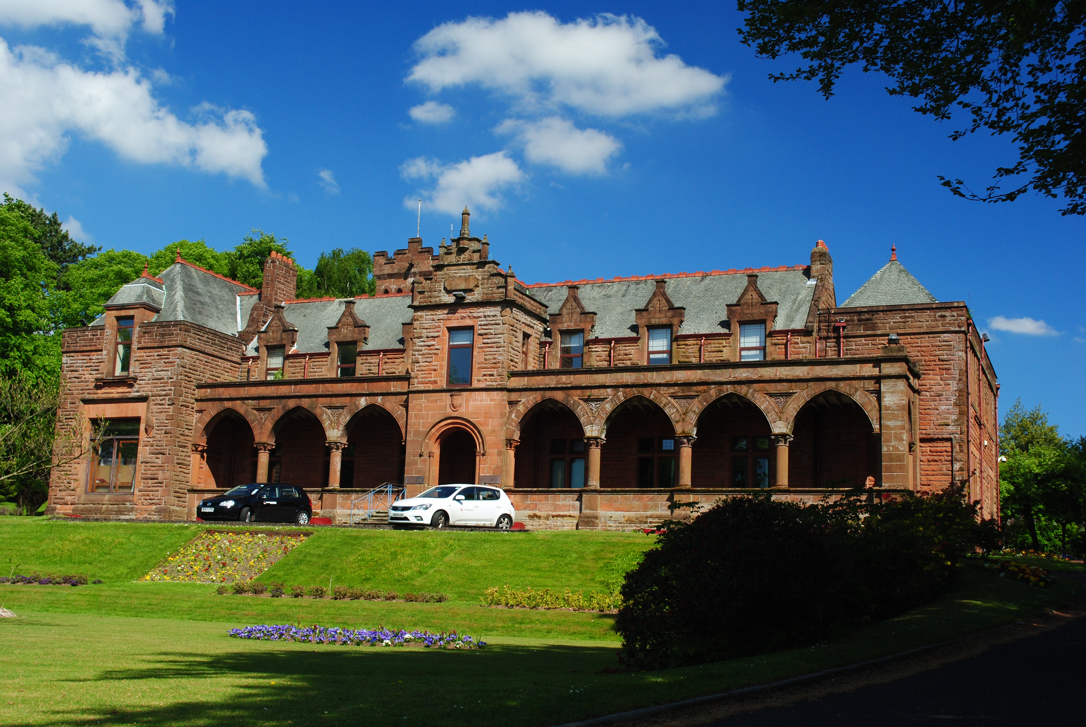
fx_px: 1269
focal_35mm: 42
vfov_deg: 32.0
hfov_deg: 46.3
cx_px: 543
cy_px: 364
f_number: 9
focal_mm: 28
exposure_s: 1/125
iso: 200
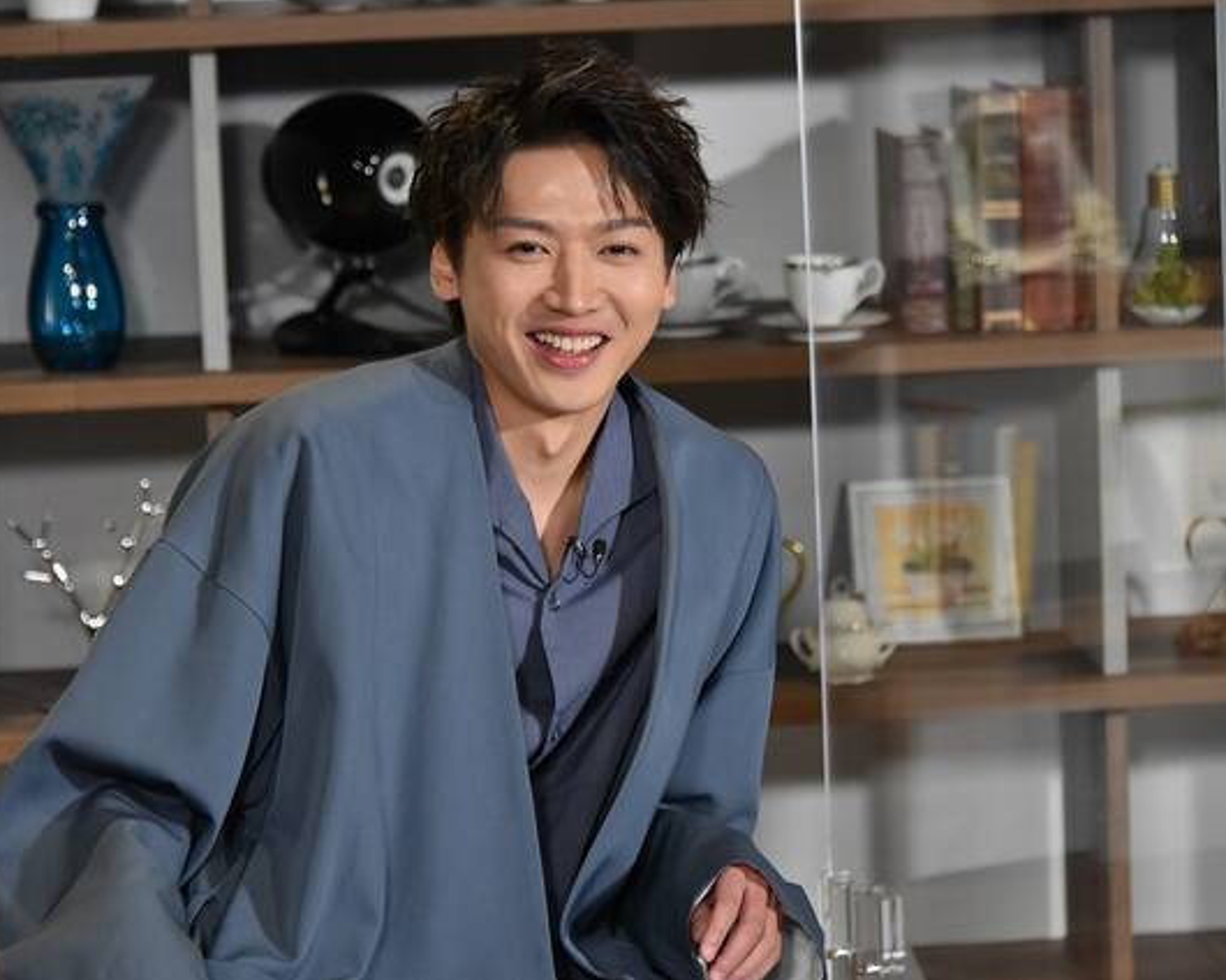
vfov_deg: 10.1
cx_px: 578
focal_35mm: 153
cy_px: 491
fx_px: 5552
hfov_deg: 12.6
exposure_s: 1/250
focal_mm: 135
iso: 4000
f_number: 5.6
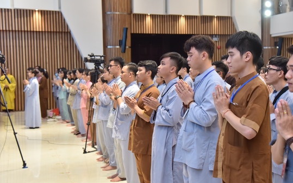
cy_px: 89
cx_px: 173
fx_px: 471
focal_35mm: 59
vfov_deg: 22.0
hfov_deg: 34.5
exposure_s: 1/125
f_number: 4.5
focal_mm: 48
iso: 1600
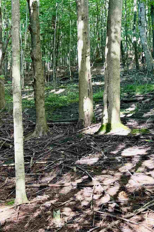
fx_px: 379
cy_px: 75
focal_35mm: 59
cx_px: 2
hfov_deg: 22.2
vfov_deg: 33.6
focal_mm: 6.76
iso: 200
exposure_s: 1/111
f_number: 1.78
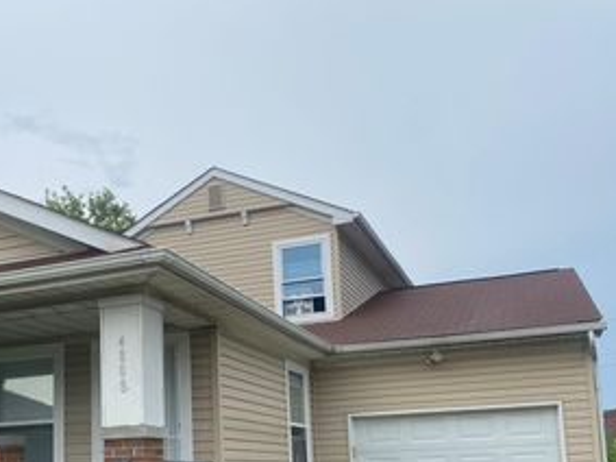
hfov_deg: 40.6
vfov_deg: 30.8
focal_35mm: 46
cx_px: 196
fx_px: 818
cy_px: 361
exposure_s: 1/1464
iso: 32
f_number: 1.8
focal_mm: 4.25
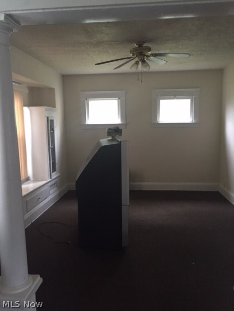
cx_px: 117
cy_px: 156
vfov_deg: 61.7
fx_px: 261
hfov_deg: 48.2
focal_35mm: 29
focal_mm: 4.15
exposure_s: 1/17
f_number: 2.2
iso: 250
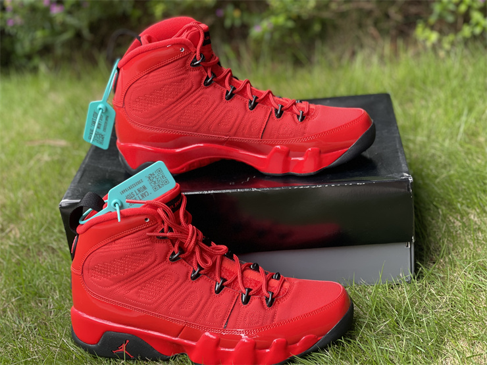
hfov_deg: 30.3
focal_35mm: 64
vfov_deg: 22.9
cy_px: 182
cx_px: 244
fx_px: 900
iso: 160
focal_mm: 7.5
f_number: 2.2
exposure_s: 1/121
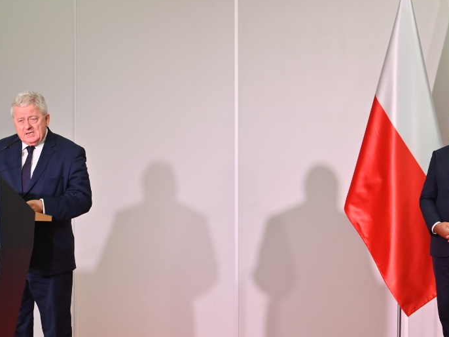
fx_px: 2062
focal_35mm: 159
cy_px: 230
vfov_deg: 9.3
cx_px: 423
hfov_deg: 12.3
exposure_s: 1/200
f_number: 2.8
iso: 560
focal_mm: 70
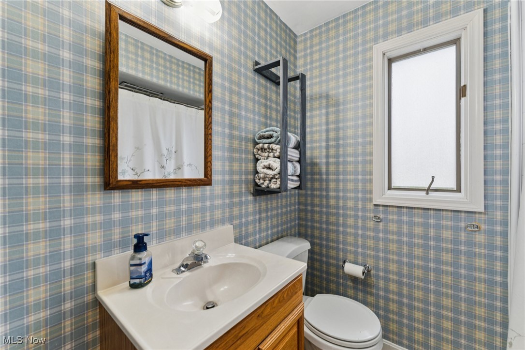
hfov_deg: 104.3
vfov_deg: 81.2
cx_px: 262
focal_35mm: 14
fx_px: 204
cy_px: 175
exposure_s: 1/15
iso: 200
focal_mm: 14
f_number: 5.6
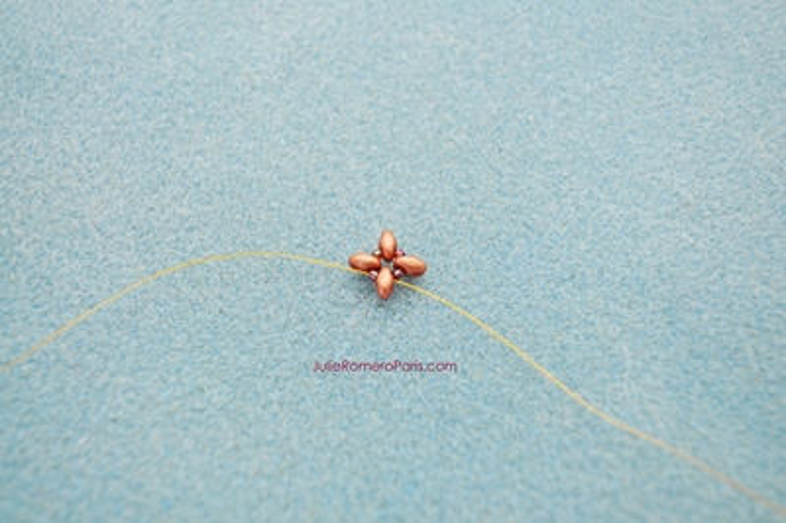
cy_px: 262
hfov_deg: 45.0
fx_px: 949
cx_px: 393
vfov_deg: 30.8
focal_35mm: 44
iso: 360
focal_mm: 29
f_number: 5.6
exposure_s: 1/125
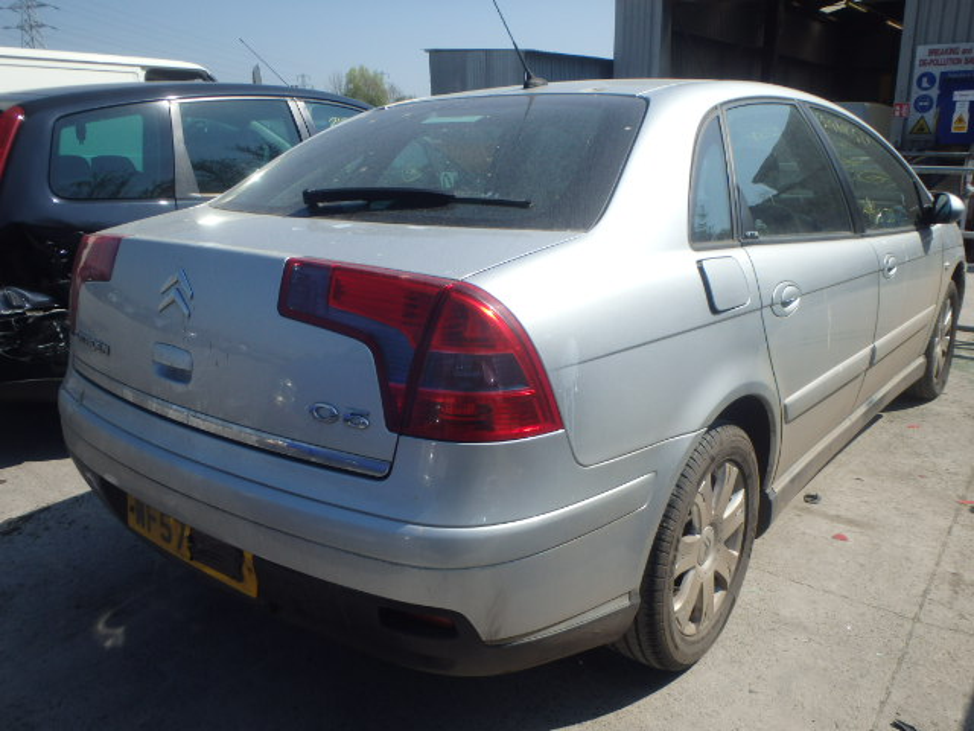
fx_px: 788
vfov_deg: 49.7
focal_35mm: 28
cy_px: 366
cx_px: 487
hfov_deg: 63.4
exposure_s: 1/125
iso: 125
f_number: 11
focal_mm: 5
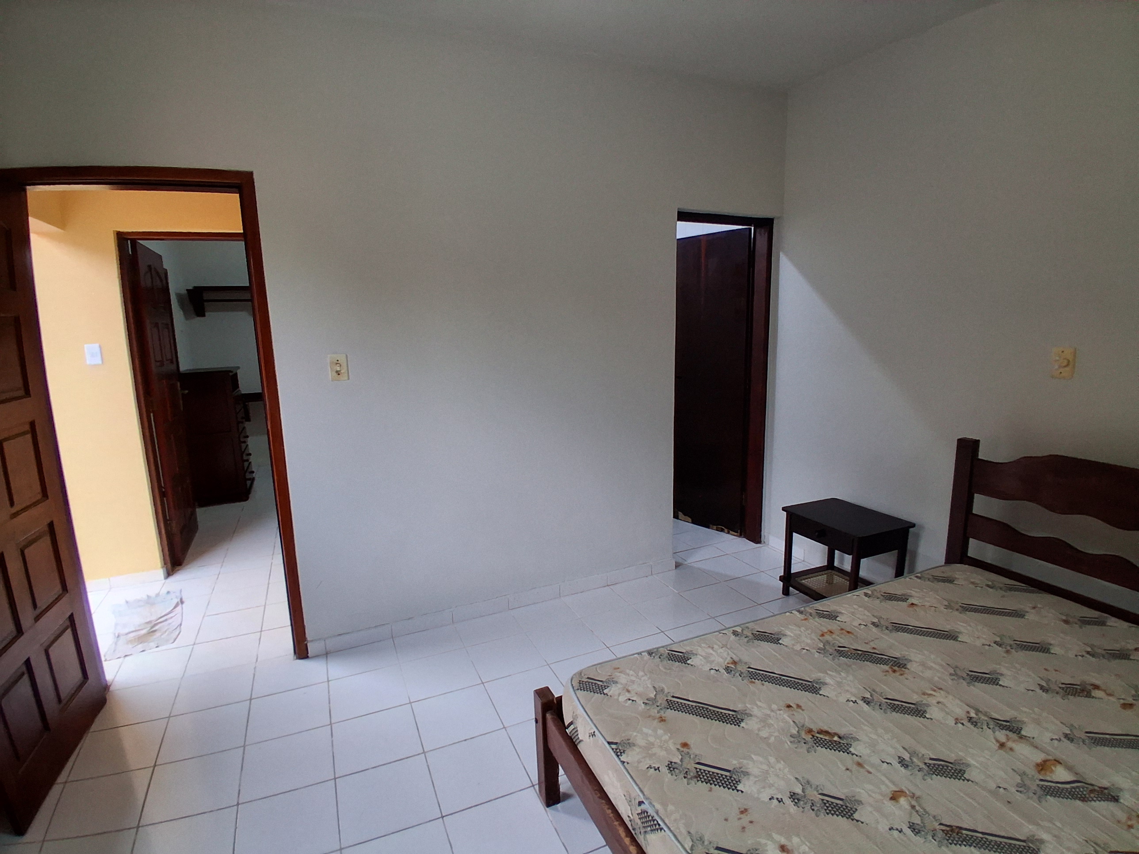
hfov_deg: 91.0
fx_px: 559
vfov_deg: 74.7
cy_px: 427
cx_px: 570
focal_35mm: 17
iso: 125
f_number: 2.2
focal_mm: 1.4
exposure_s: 1/40
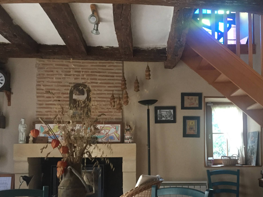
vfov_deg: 34.0
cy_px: 131
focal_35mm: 42
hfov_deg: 44.4
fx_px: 319
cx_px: 165
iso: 250
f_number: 2.2
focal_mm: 4.15
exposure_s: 1/20
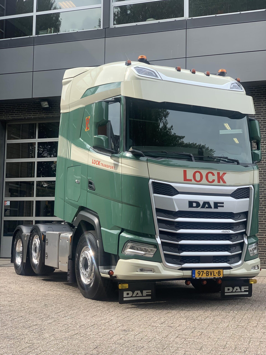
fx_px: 533
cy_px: 178
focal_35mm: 52
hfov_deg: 28.0
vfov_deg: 36.8
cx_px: 133
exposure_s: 1/240
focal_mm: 6
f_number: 2.4
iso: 16
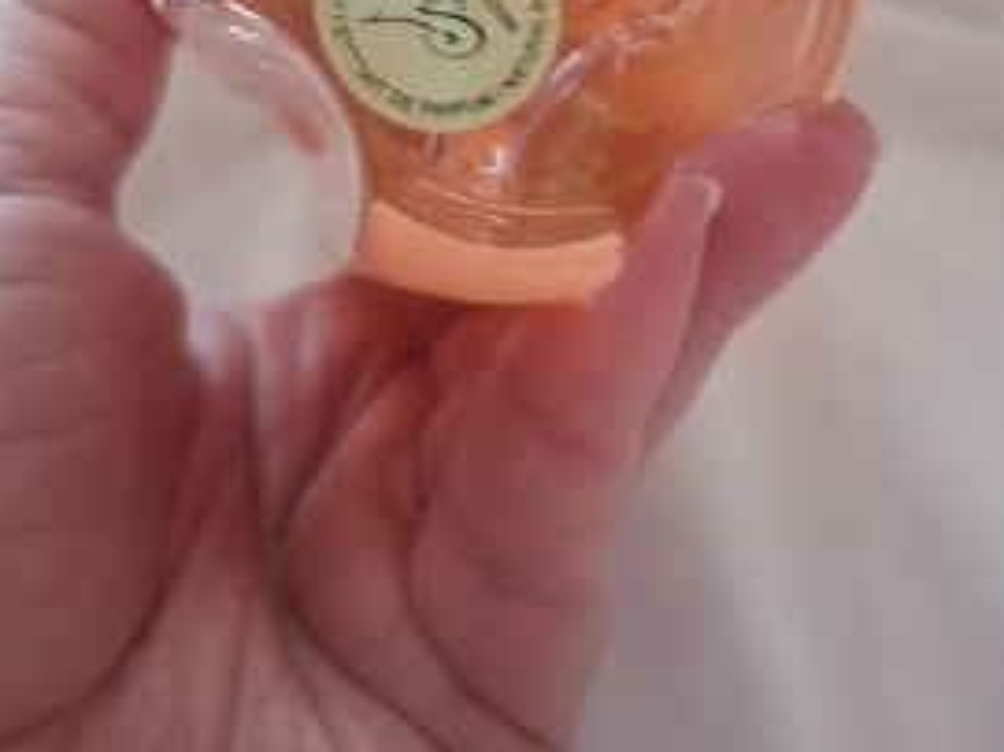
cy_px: 104
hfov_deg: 53.9
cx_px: 548
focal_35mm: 34
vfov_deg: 39.3
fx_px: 986
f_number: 1.8
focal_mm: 5.54
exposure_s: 1/25
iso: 500
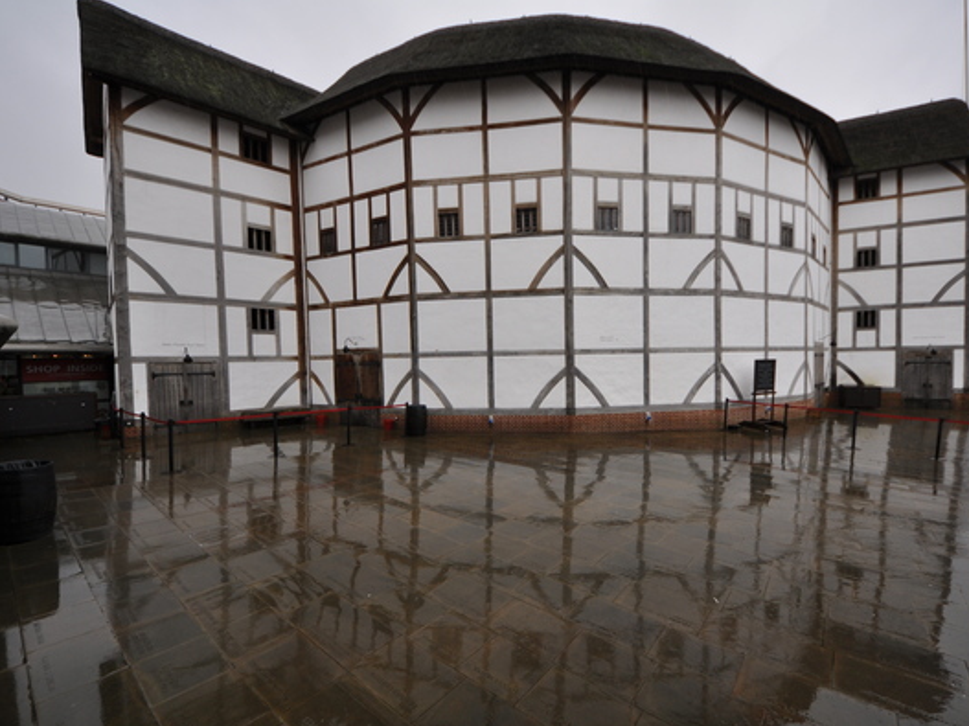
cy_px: 372
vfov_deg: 85.6
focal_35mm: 14
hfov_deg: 101.8
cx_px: 526
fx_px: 392
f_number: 4.5
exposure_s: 1/200
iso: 200
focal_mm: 8
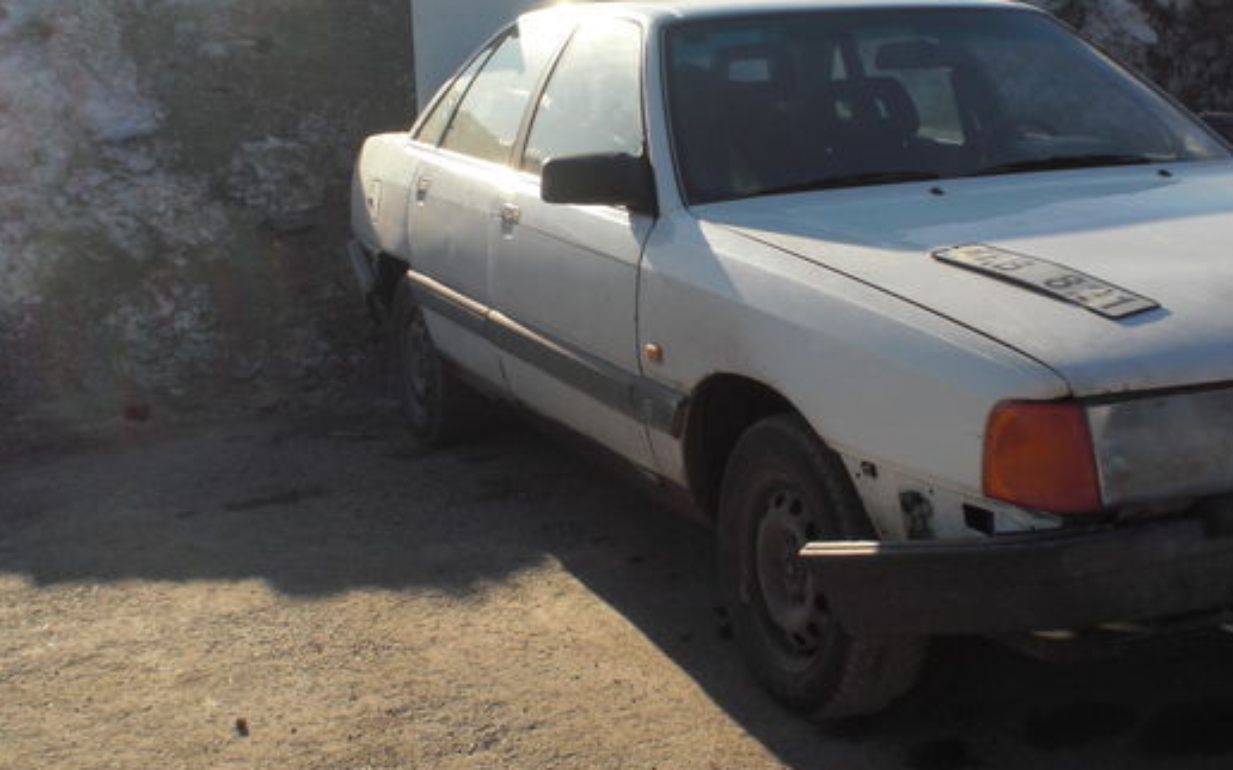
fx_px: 1679
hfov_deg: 40.2
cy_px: 340
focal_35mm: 50
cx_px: 710
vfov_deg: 25.8
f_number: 5.6
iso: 64
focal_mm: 6.3
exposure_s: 1/400
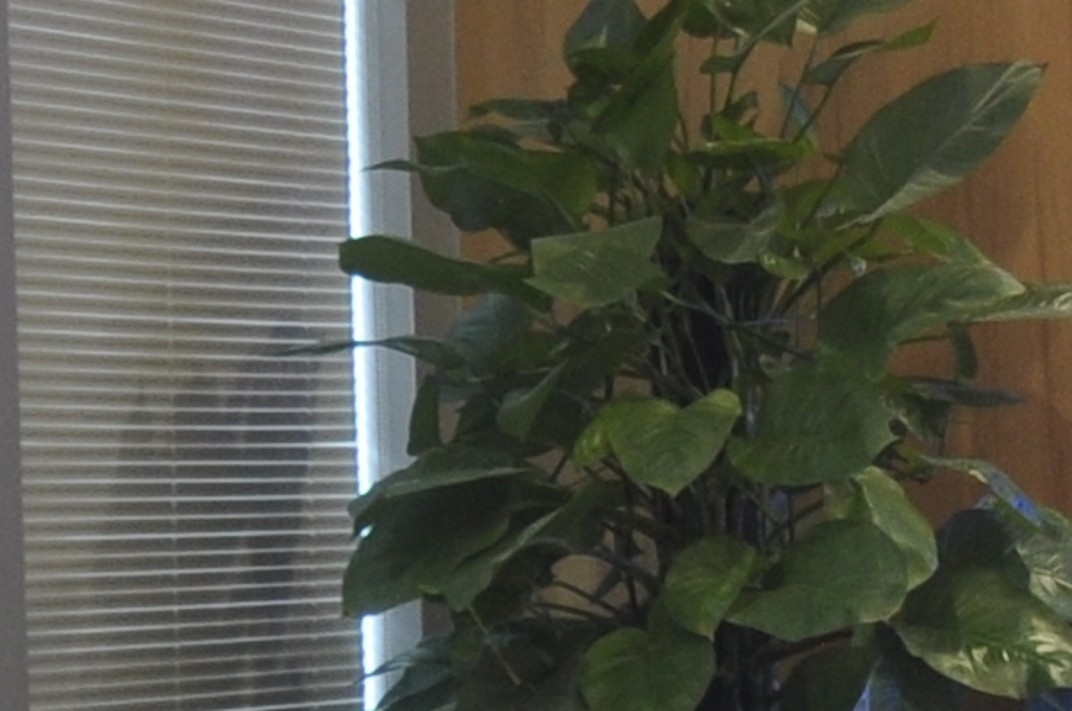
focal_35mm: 236
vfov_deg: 5.8
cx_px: 1874
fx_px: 7016
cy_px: 738
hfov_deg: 8.4
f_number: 5
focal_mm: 22
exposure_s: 1/25
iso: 400
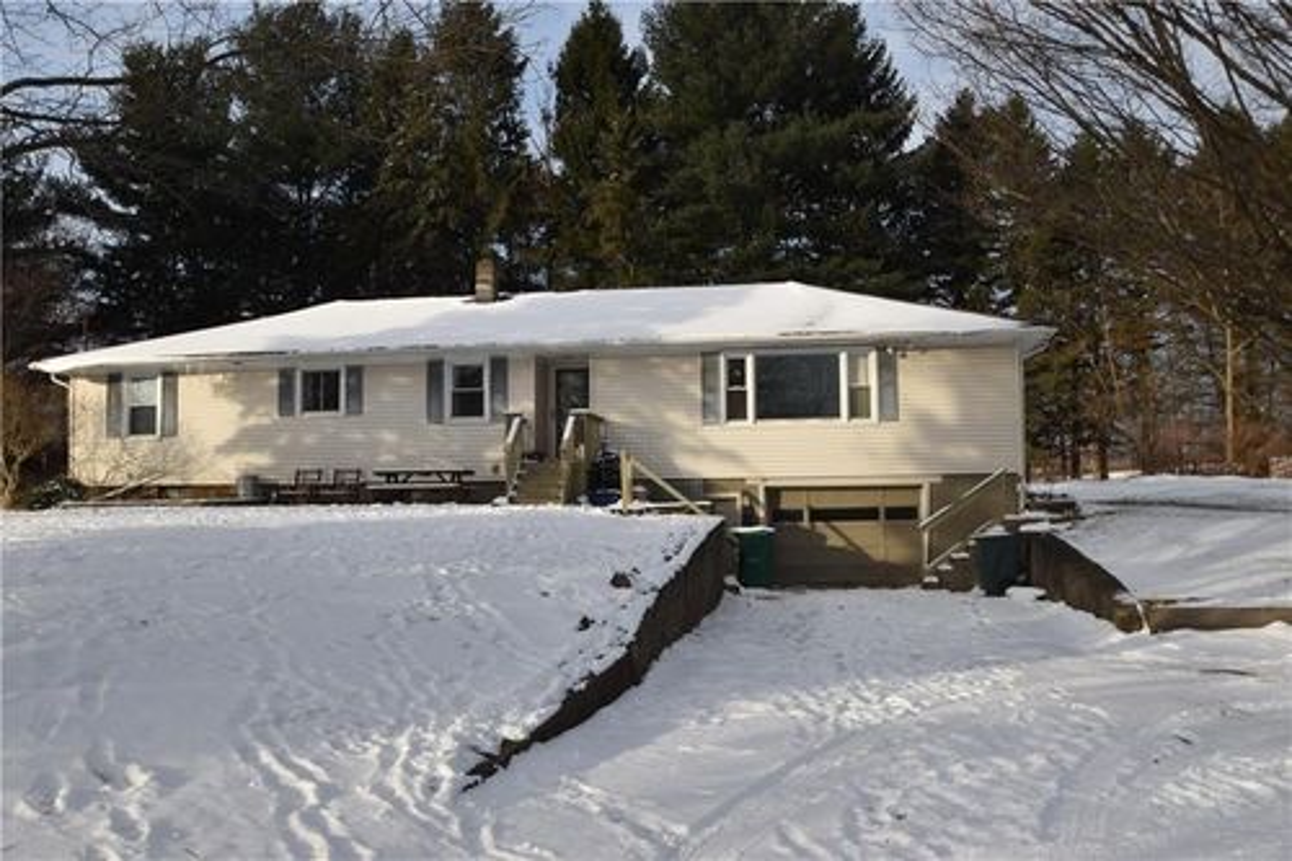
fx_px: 1076
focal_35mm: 30
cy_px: 430
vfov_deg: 43.6
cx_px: 646
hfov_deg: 61.9
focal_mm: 20
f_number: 8
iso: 125
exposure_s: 1/250
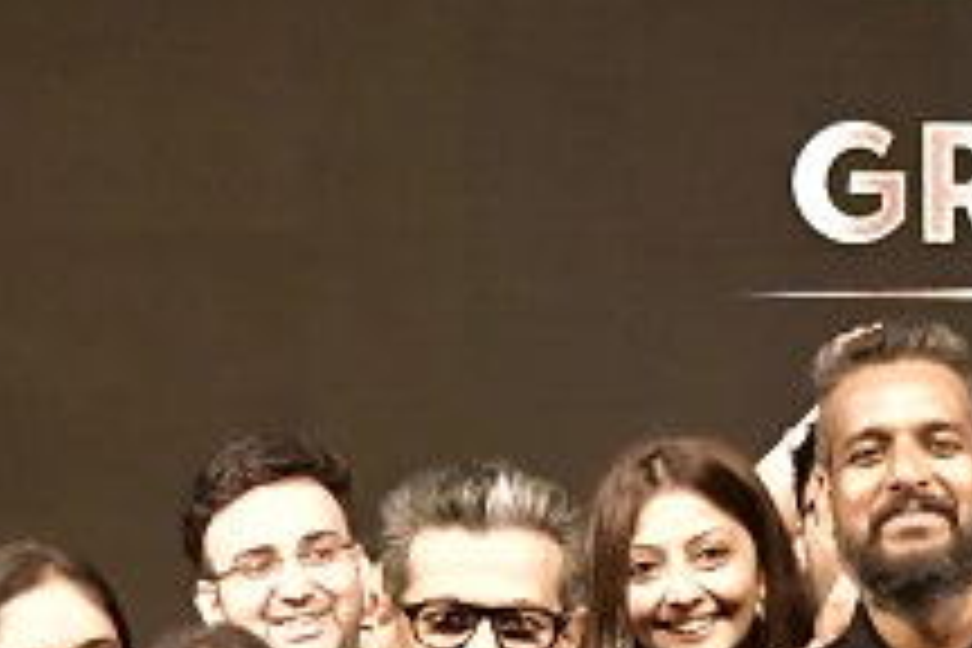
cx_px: 608
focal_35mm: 309
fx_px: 8342
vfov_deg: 4.4
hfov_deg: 6.7
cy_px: 598
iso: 4000
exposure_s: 1/200
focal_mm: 32
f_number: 4.5
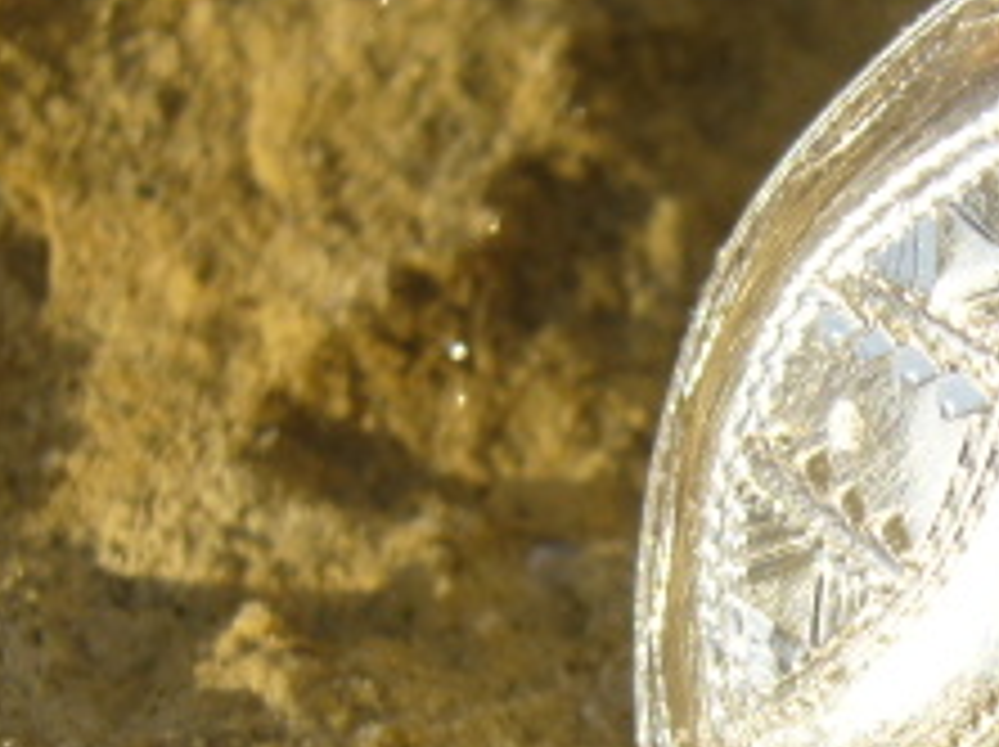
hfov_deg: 18.7
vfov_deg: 14.5
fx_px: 2912
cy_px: 612
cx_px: 1116
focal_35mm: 101
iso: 80
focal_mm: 5.8
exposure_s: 1/200
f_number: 5.6
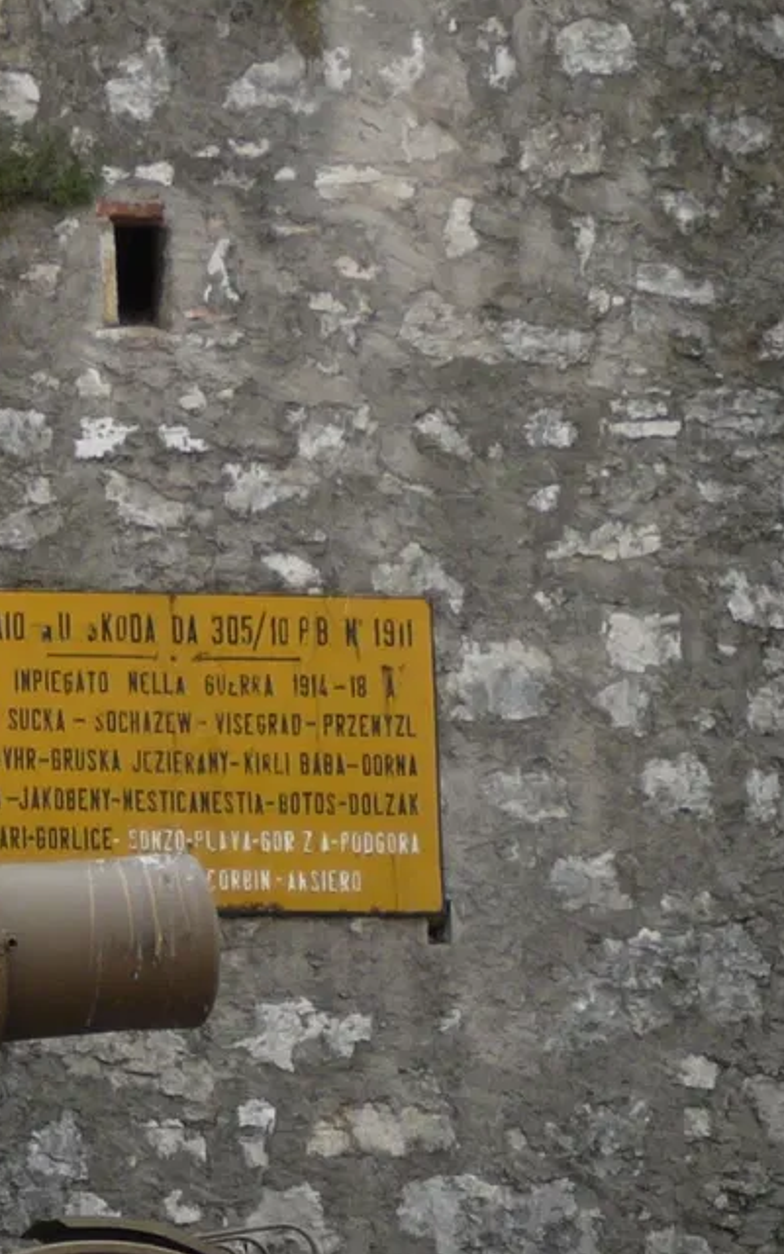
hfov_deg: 3.9
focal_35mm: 339
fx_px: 11589
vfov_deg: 6.2
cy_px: 1027
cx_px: -484
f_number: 3.9
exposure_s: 1/320
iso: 80
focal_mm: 19
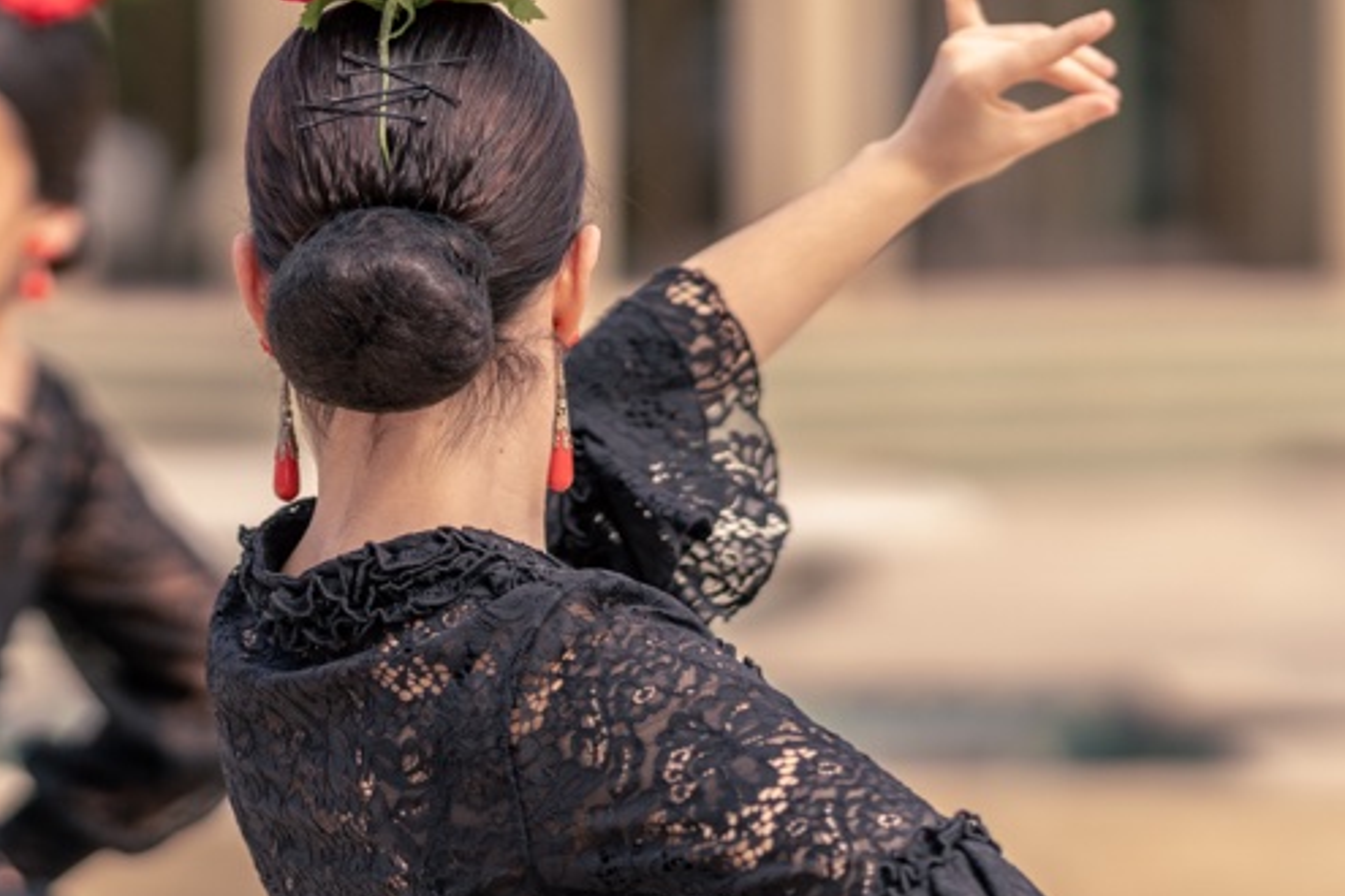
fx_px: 8664
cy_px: 377
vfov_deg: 5.9
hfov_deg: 8.9
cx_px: 329
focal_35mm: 232
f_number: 1.4
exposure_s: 1/4000
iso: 100
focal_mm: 85
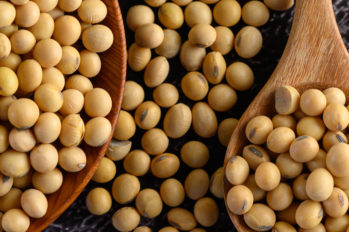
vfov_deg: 6.5
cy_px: -16
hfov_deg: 9.9
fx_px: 2025
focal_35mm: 209
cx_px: 184
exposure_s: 1/125
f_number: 8
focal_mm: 60
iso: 100
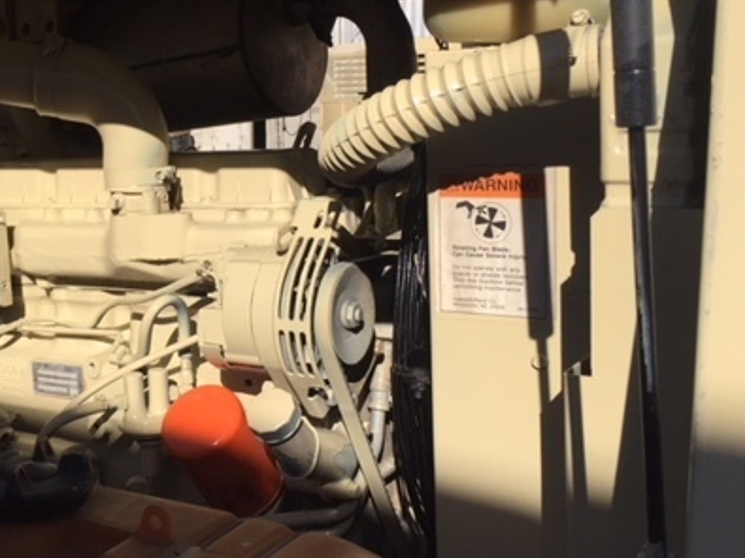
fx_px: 1011
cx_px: 183
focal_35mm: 47
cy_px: 222
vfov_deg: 30.8
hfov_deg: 39.3
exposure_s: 1/3597
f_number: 2.2
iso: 32
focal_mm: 4.15
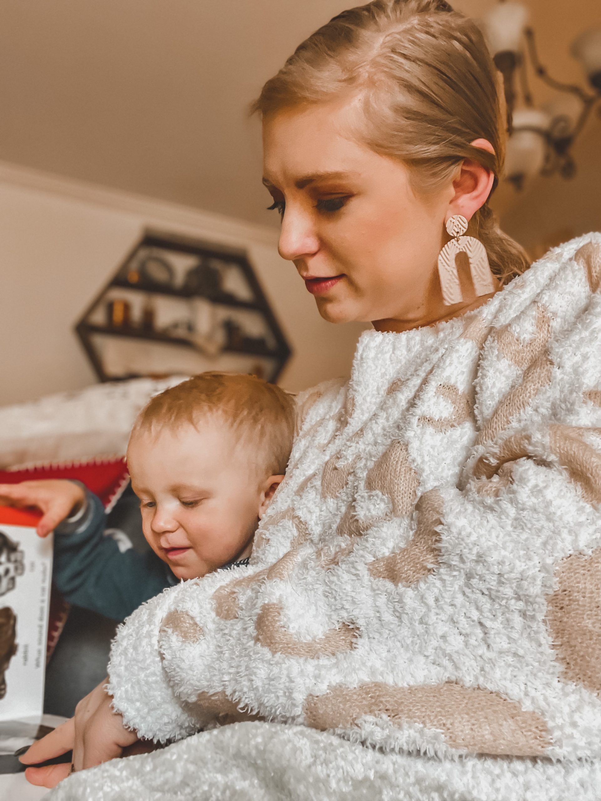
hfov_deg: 46.8
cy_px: 400
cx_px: 300
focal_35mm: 30
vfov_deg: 60.0
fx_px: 694
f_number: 2.2
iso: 250
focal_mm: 2.71
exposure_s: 1/60
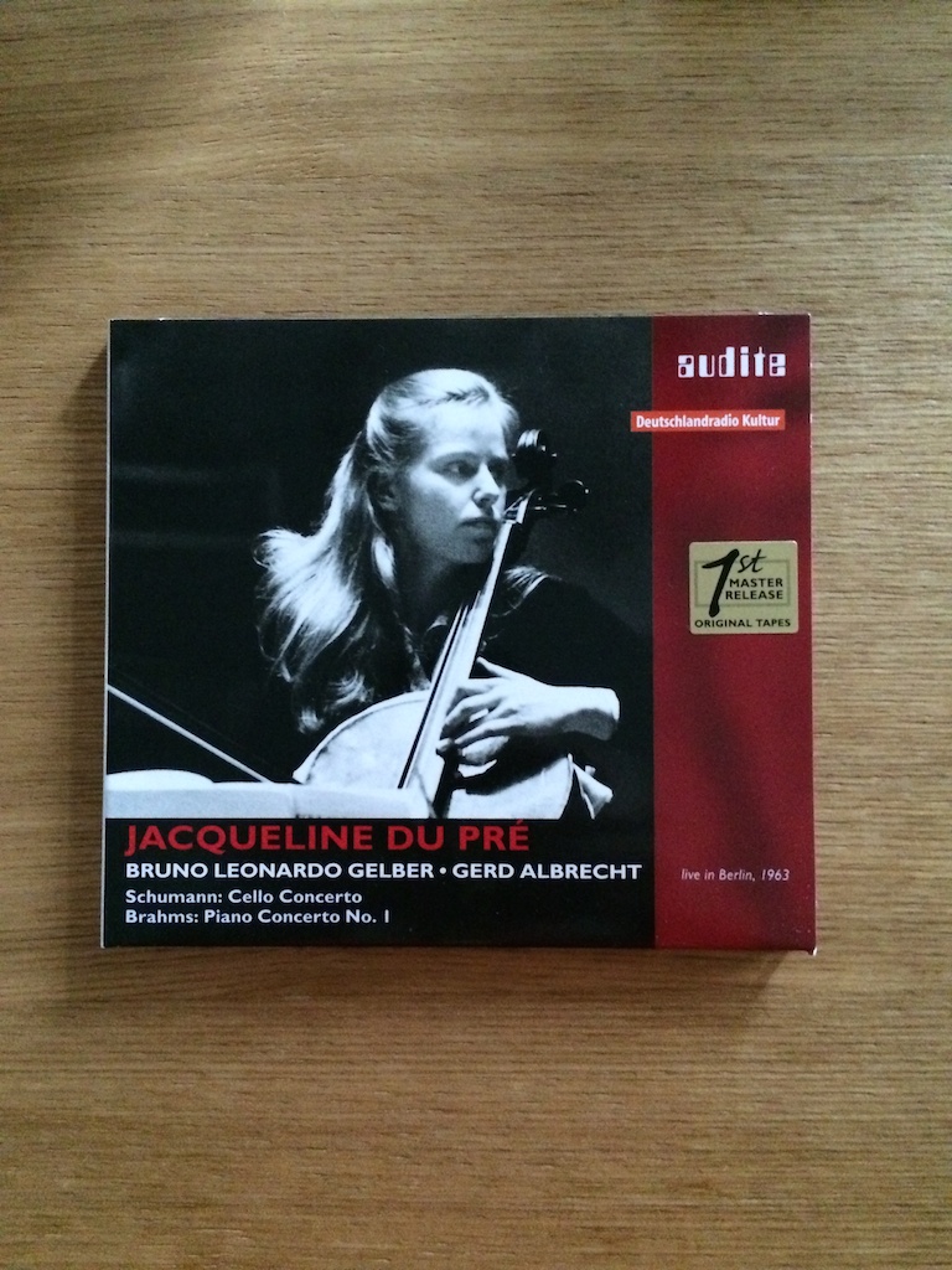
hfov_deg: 46.8
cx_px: 476
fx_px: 1100
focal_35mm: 30
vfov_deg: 60.0
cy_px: 635
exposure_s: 1/15
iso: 500
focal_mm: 4.12
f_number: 2.2
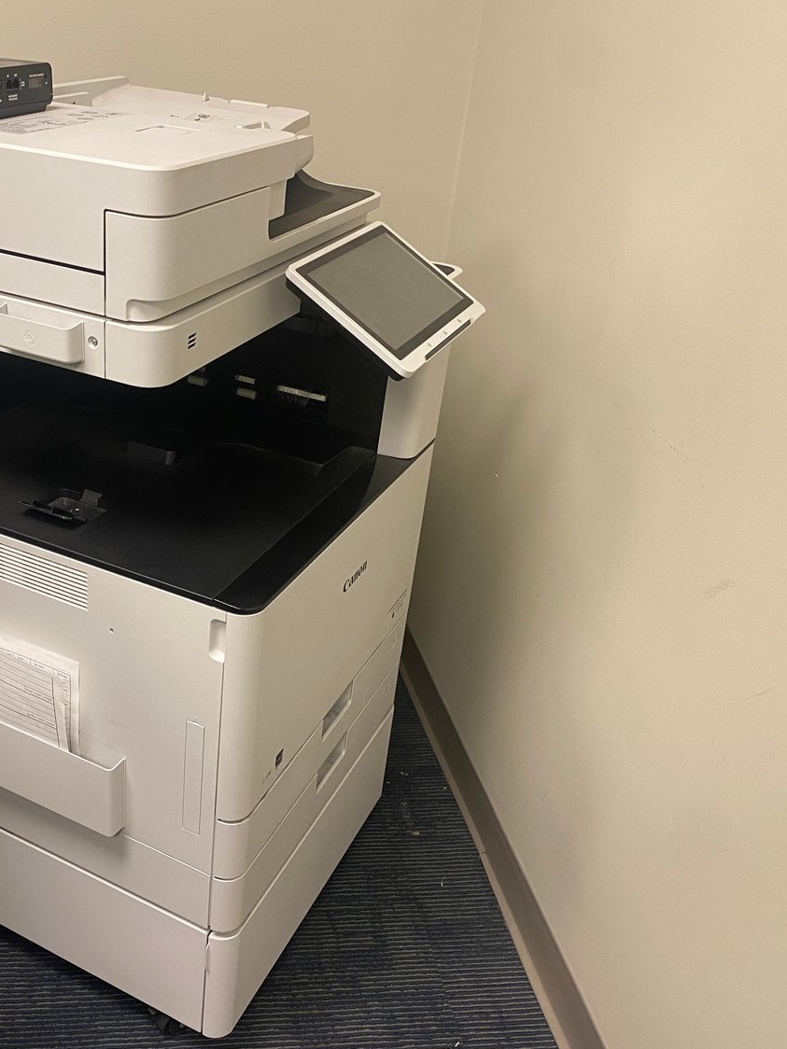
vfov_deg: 52.6
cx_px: 211
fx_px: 1061
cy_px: 524
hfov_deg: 39.7
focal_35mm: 35
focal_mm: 4.25
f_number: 1.8
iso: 125
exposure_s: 1/60
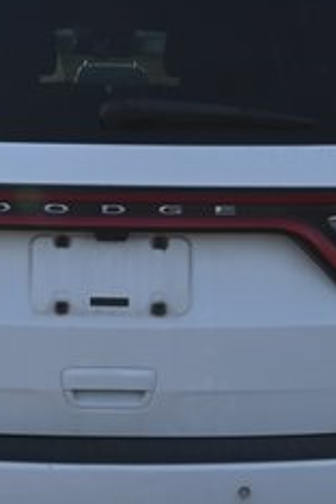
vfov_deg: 24.8
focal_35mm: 82
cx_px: 114
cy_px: 261
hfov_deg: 16.6
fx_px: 1148
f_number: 22
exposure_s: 1/30
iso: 250
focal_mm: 30
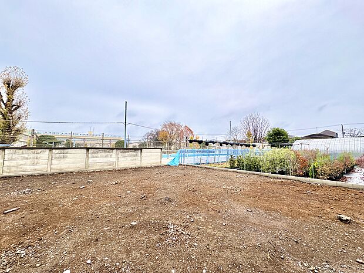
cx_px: 182
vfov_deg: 85.7
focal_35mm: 14
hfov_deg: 102.1
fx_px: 147
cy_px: 136
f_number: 2.2
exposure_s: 1/375
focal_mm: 2.22
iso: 64
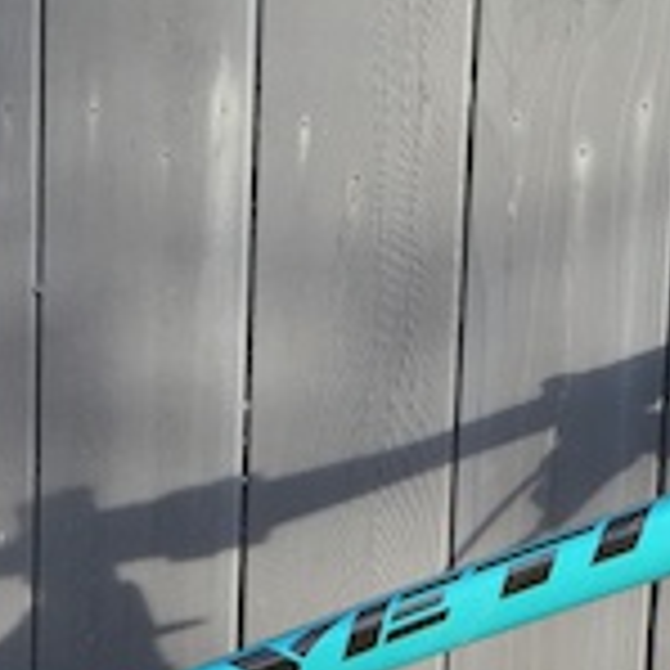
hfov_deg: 12.6
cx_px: 292
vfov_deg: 11.7
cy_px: 1187
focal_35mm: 138
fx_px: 3022
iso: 32
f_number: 2.2
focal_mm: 4.15
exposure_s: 1/257
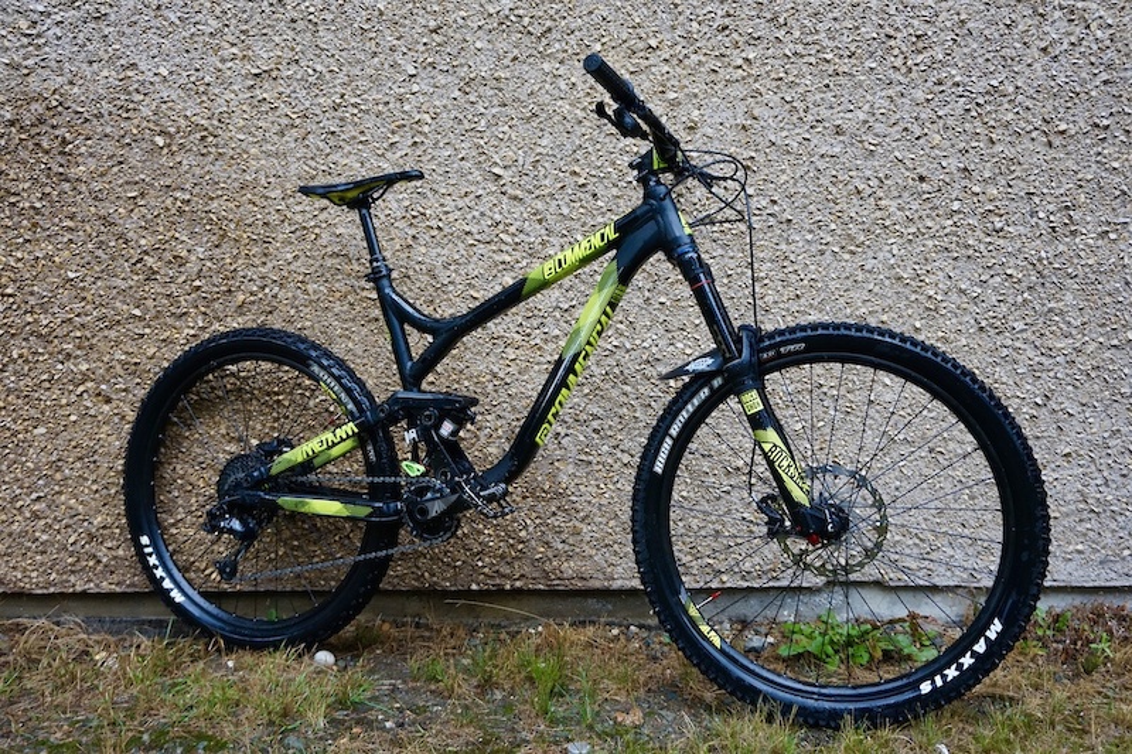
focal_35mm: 30
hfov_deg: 61.9
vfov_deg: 43.6
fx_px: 943
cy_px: 377
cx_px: 566
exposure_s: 1/160
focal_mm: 20
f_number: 4
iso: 500
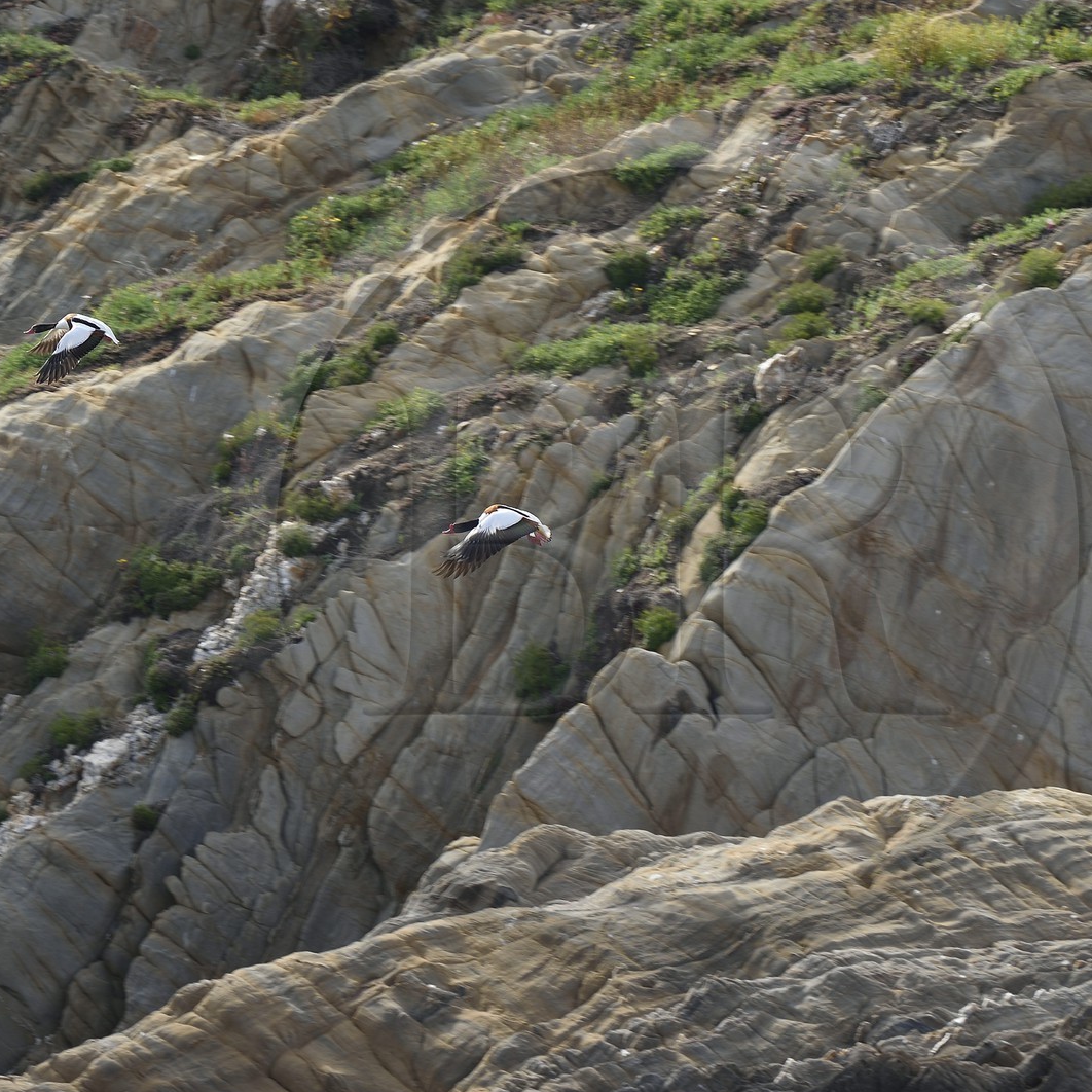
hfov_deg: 6.8
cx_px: 654
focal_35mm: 256
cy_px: 547
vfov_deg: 6.8
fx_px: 9137
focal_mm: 200
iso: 200
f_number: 7.1
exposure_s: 1/320
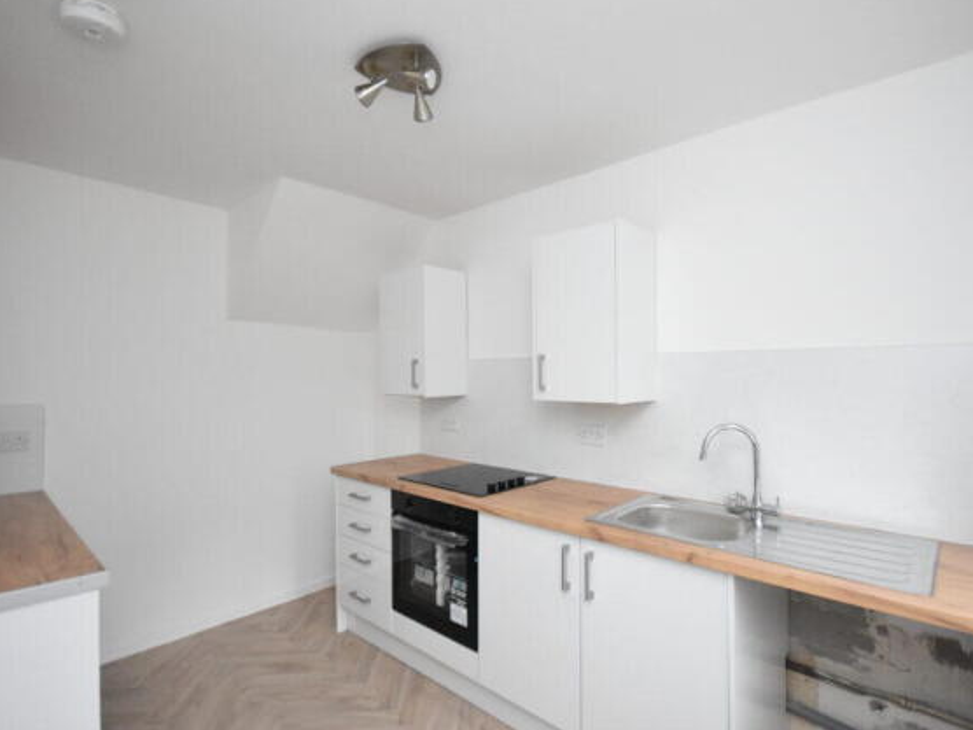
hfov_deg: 91.0
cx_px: 510
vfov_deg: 74.7
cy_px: 370
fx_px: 478
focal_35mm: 17
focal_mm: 10
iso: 4500
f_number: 4
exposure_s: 1/60
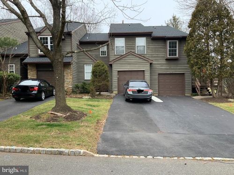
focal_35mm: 29
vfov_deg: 48.2
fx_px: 196
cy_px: 88
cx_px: 117
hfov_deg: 61.7
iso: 16
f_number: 1.8
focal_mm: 3
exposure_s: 1/153
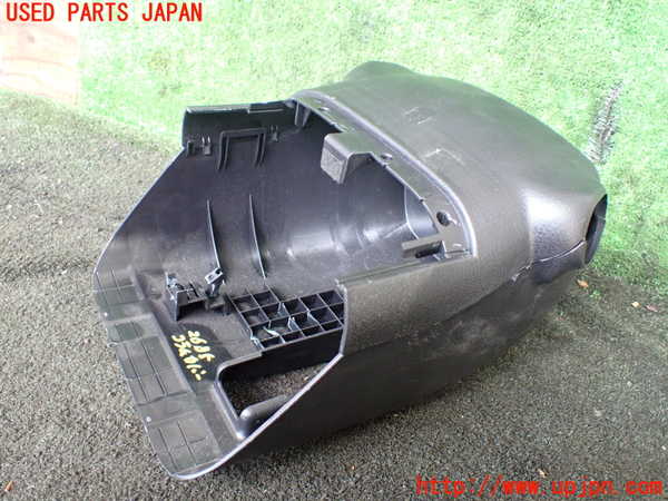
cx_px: 334
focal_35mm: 30
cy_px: 250
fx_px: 579
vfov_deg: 46.8
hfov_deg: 60.0
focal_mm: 5.4
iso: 800
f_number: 2.3
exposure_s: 1/60
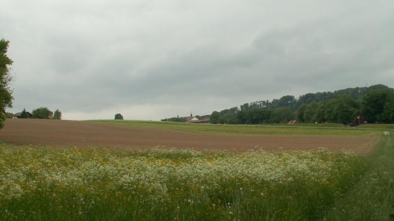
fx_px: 407
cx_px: 198
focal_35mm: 39
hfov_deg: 51.6
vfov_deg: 30.4
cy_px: 127
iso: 50
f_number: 6.3
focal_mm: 5.86
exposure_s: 1/160
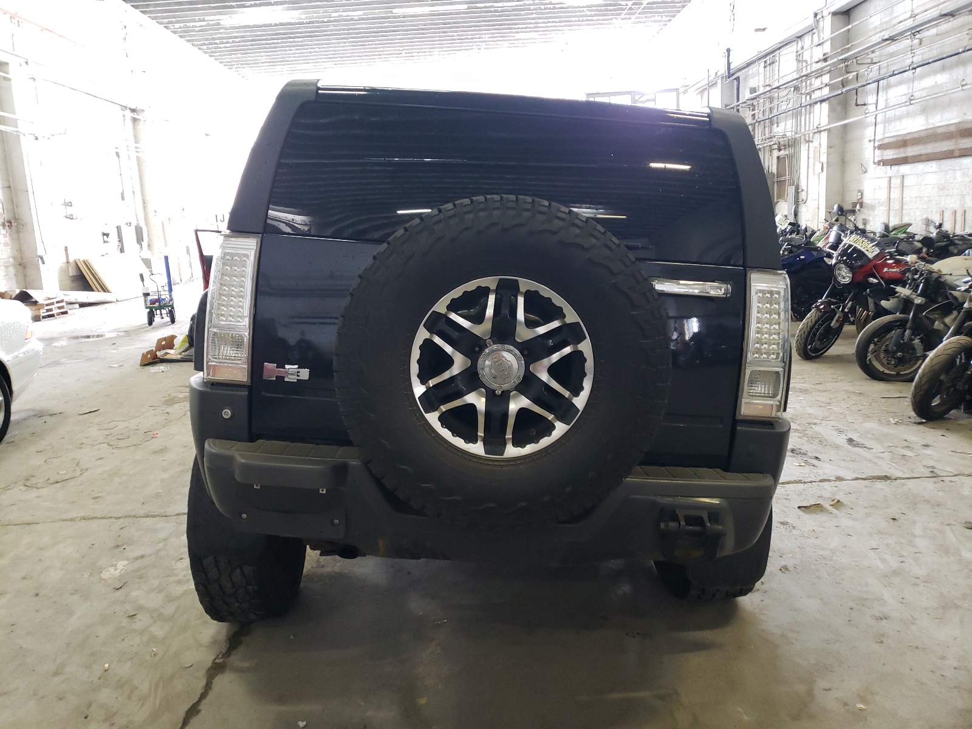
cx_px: 486
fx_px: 730
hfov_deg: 67.3
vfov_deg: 53.1
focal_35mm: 26
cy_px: 364
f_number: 1.5
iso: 262
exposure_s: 1/40
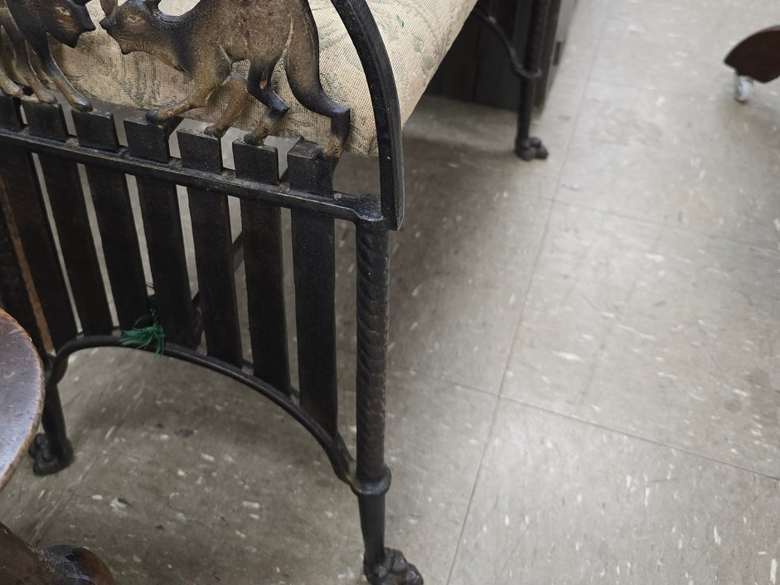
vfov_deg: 37.7
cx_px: 339
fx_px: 834
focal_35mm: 37
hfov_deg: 50.0
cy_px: 145
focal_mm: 6.3
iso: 250
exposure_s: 1/63
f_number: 1.7
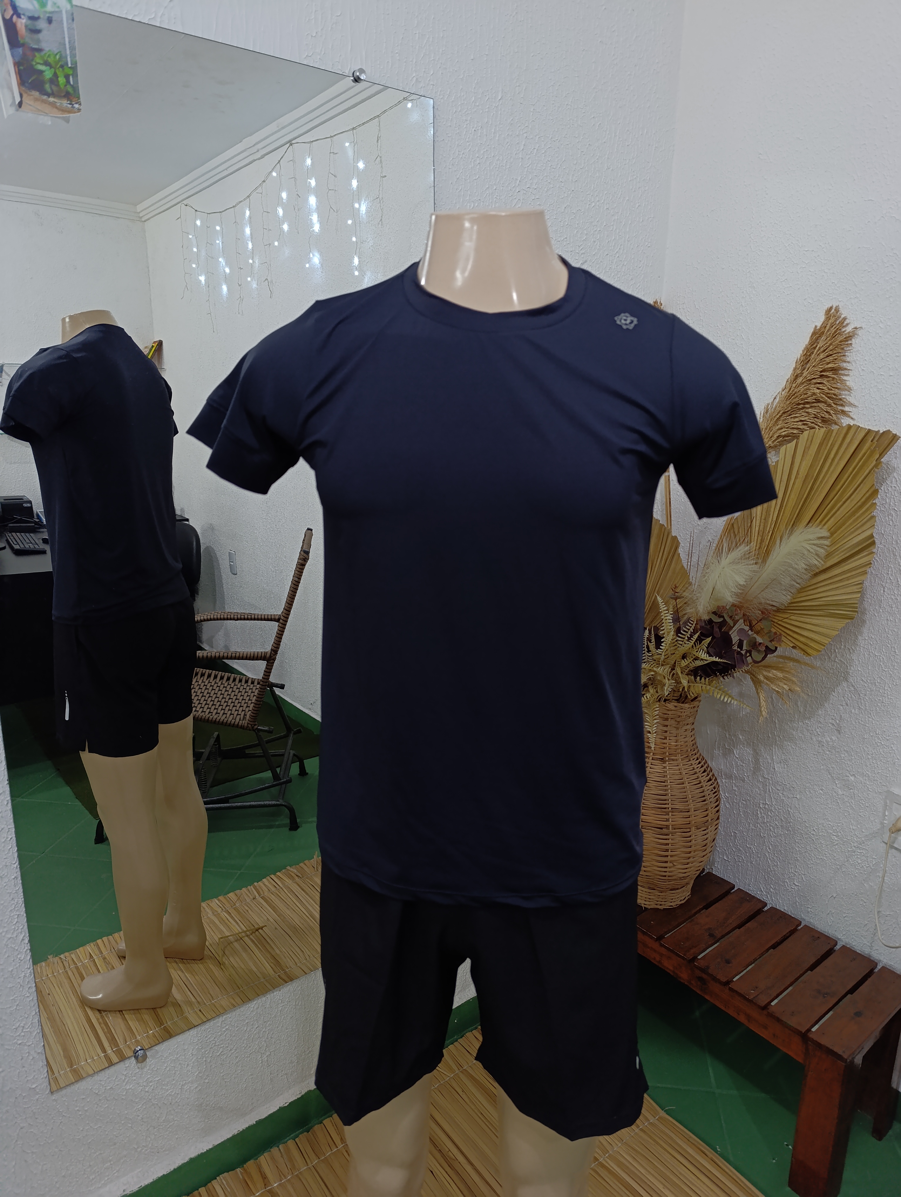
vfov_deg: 73.8
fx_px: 796
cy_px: 598
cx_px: 450
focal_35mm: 23
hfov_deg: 59.0
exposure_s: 1/60
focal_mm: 6.14
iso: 800
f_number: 1.6
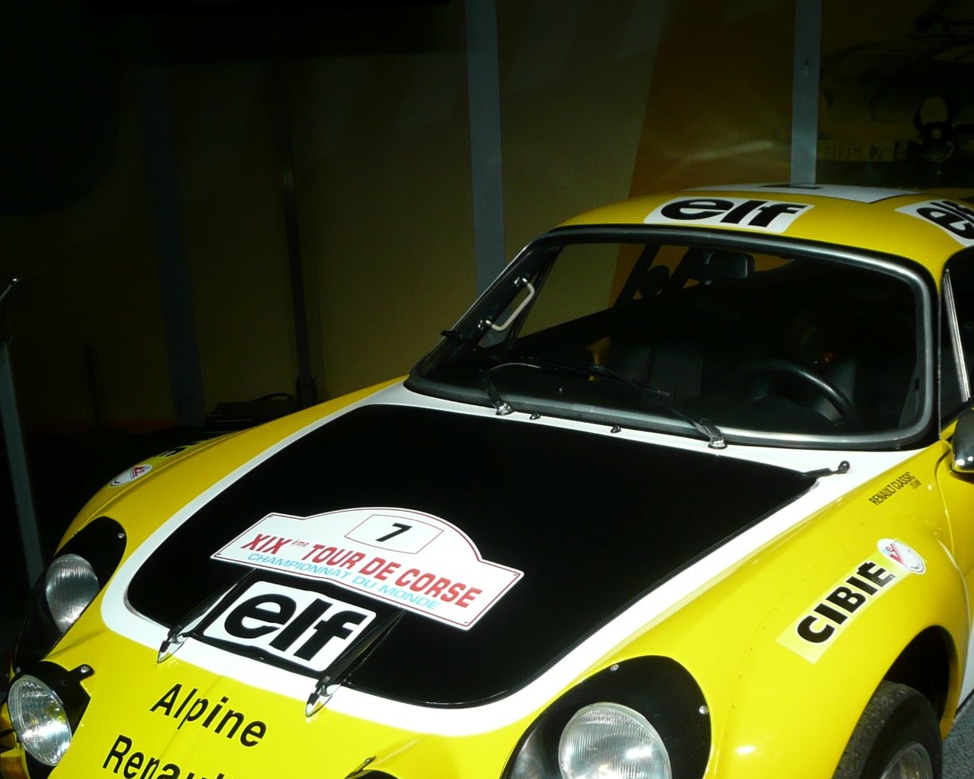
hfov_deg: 40.2
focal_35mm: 46
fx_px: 1326
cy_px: 550
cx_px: 587
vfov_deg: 32.3
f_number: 3.3
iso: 100
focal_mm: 4.6
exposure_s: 1/200
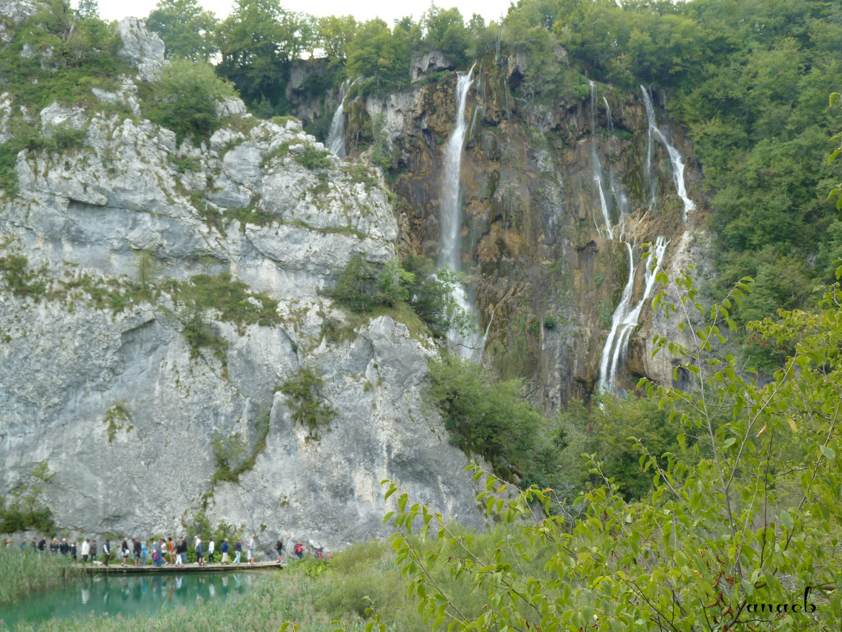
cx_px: 421
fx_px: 1338
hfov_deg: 34.9
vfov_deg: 26.6
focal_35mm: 55
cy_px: 316
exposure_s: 1/125
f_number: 3.6
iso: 80
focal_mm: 9.9
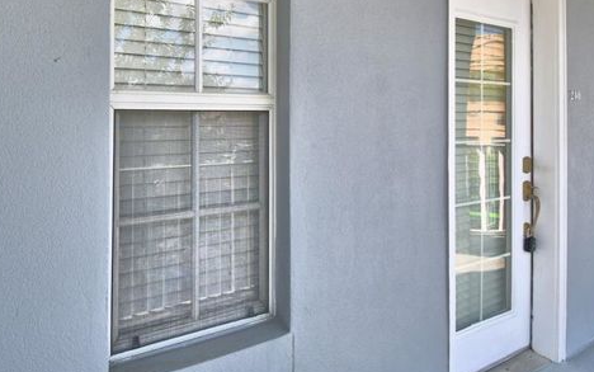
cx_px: 267
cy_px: 109
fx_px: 373
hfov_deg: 76.9
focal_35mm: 23
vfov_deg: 51.5
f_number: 4.5
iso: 110
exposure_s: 1/500
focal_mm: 10
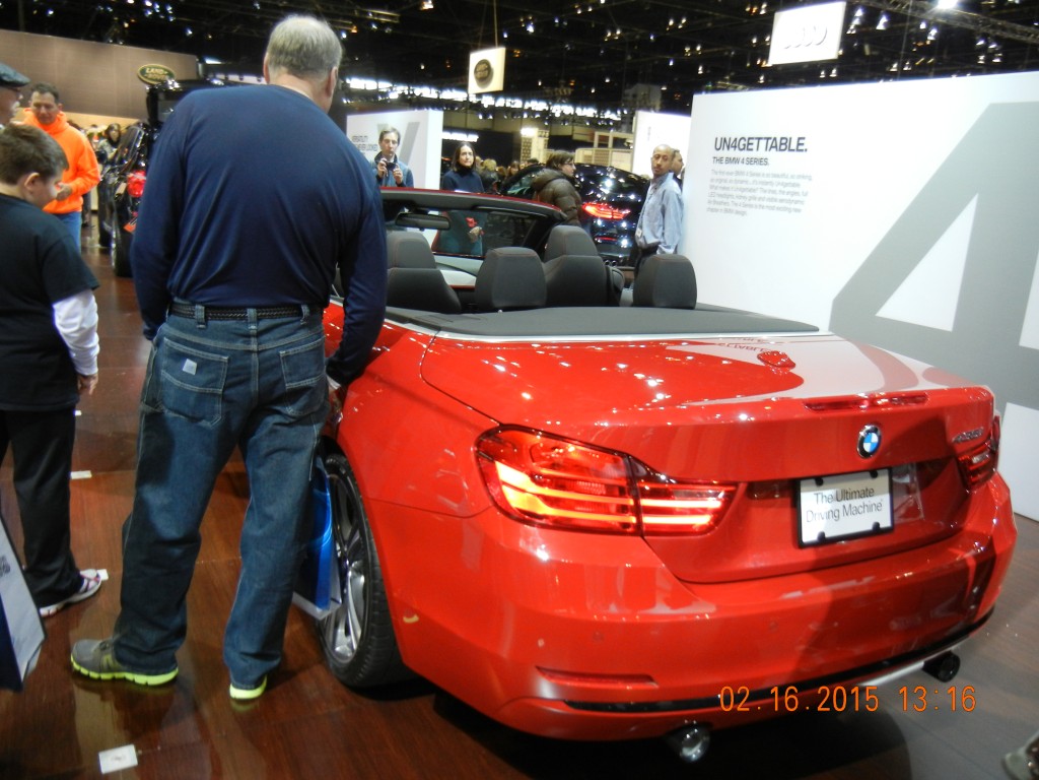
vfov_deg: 46.8
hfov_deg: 60.0
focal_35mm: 30
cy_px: 390
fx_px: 900
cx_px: 520
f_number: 3.5
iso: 400
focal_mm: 5.4
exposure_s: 1/49.2
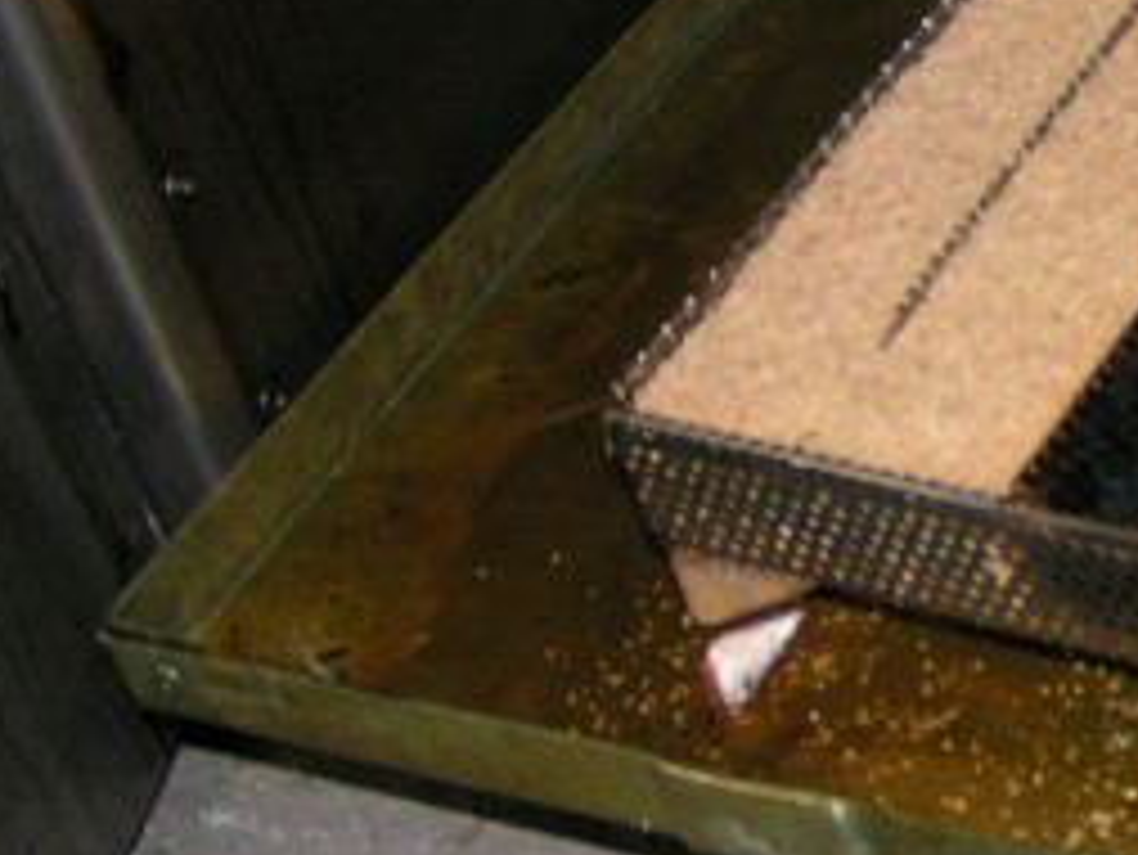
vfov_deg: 15.4
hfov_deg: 19.1
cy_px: 328
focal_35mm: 96
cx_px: 1408
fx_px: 3157
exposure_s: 1/40
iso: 200
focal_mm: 5.8
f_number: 2.8
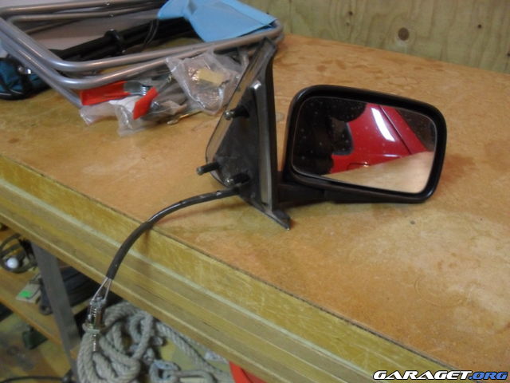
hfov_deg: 52.6
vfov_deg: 40.7
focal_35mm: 35
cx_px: 255
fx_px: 516
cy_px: 192
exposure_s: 1/15
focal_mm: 6.3
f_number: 3.2
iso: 400
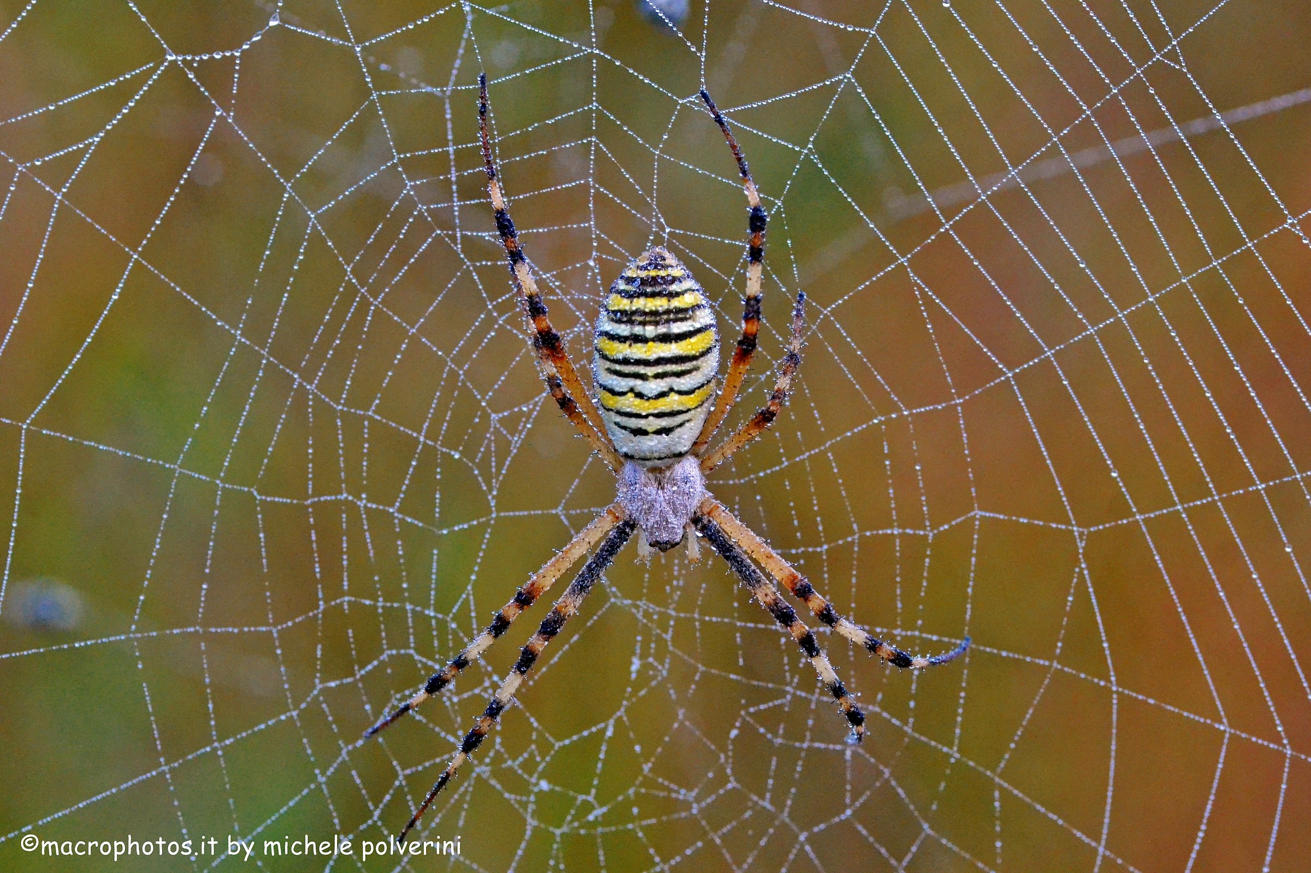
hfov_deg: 15.2
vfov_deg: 10.2
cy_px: 436
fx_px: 4915
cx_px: 656
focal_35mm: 135
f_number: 11
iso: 3200
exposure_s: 1/500
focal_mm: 90
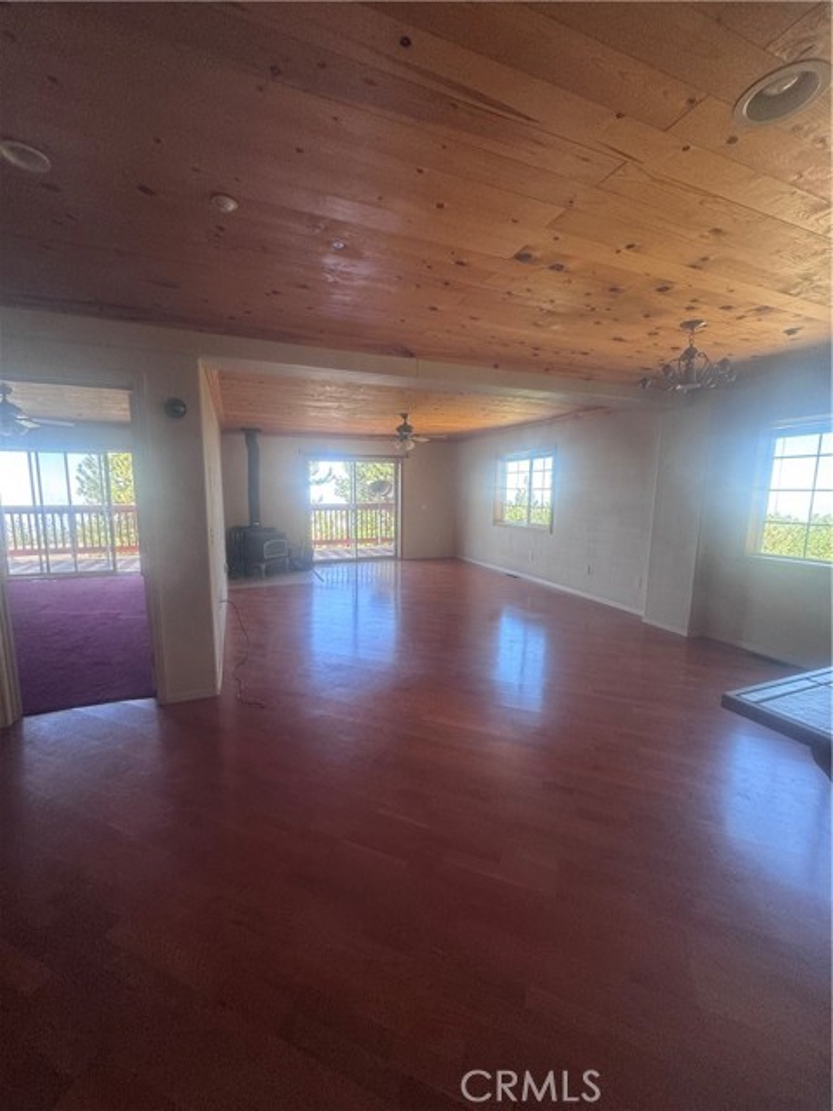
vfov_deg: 102.1
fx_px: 449
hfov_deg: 85.7
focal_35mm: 14
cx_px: 416
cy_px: 556
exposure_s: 1/99
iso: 125
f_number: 2.2
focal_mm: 2.22
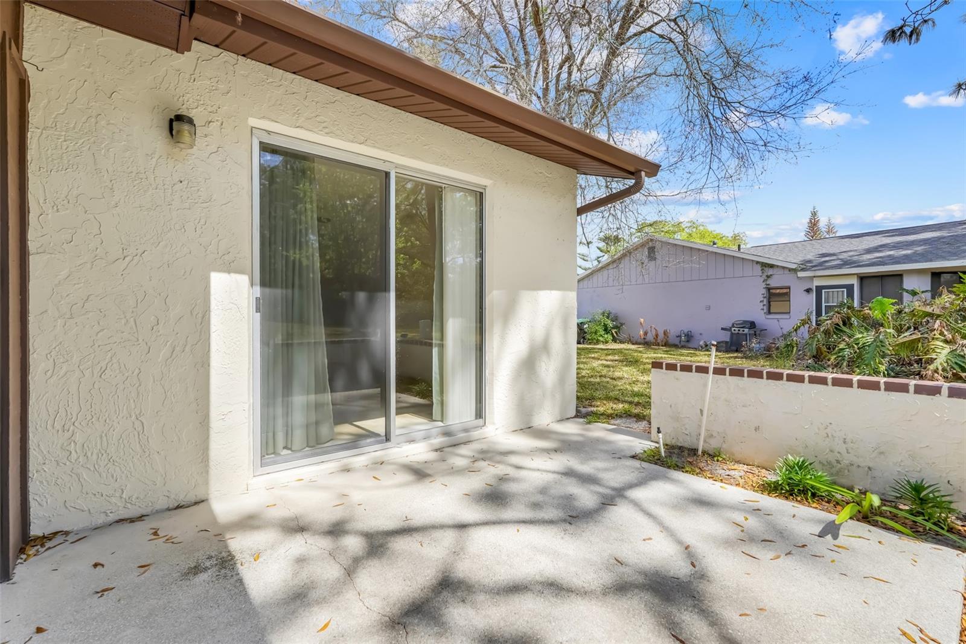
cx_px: 483
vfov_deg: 73.7
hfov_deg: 96.7
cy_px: 322
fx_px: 429
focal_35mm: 16
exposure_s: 1/30
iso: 250
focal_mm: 16
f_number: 8
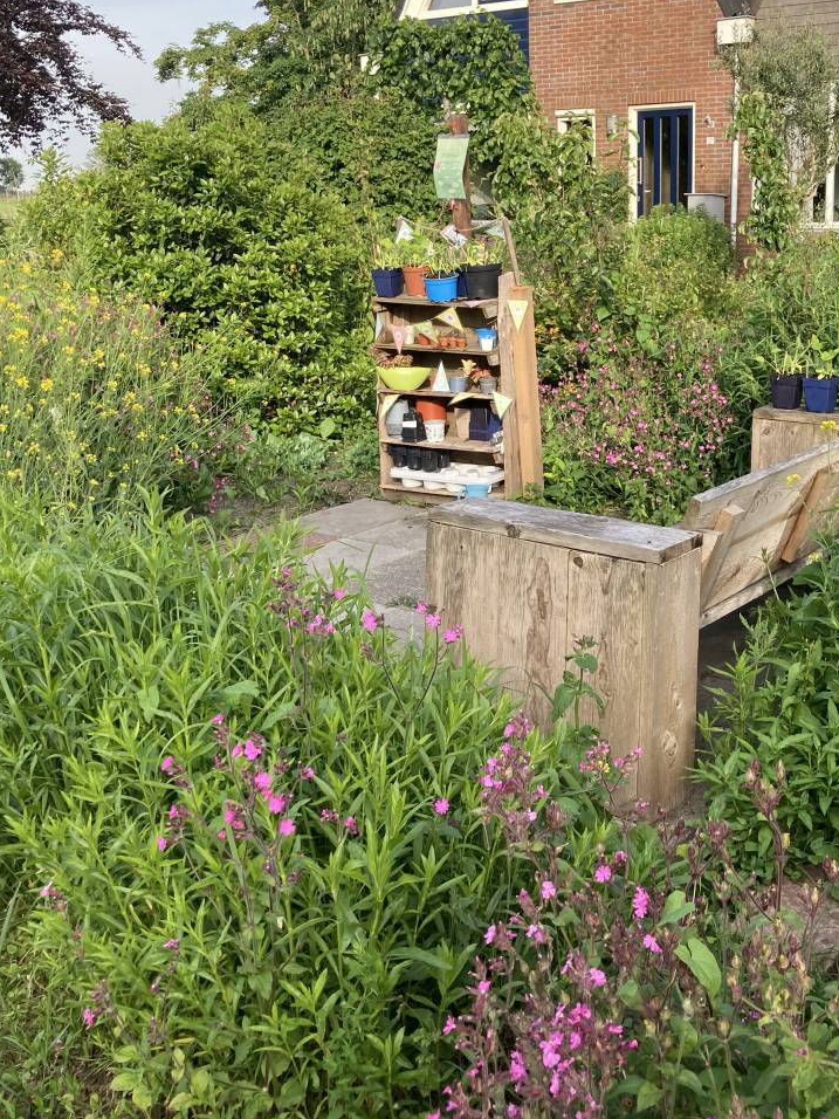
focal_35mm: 40
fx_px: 1293
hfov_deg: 35.8
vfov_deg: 46.6
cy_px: 468
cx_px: 516
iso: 20
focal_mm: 3.99
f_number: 1.8
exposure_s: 1/489
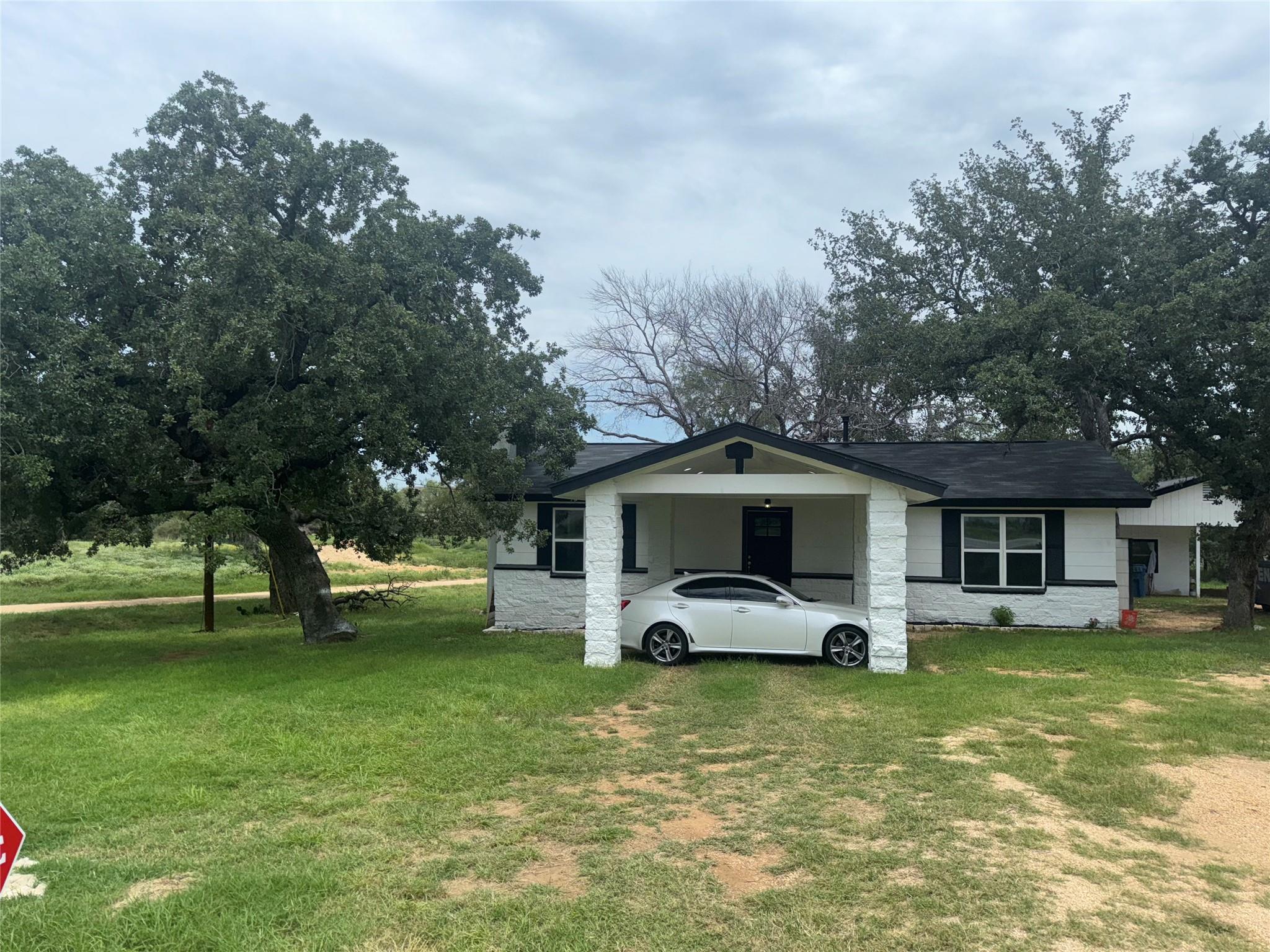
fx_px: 881
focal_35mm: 24
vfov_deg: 56.8
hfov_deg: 71.6
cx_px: 635
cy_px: 476
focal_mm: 6.76
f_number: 1.78
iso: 80
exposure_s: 1/7092
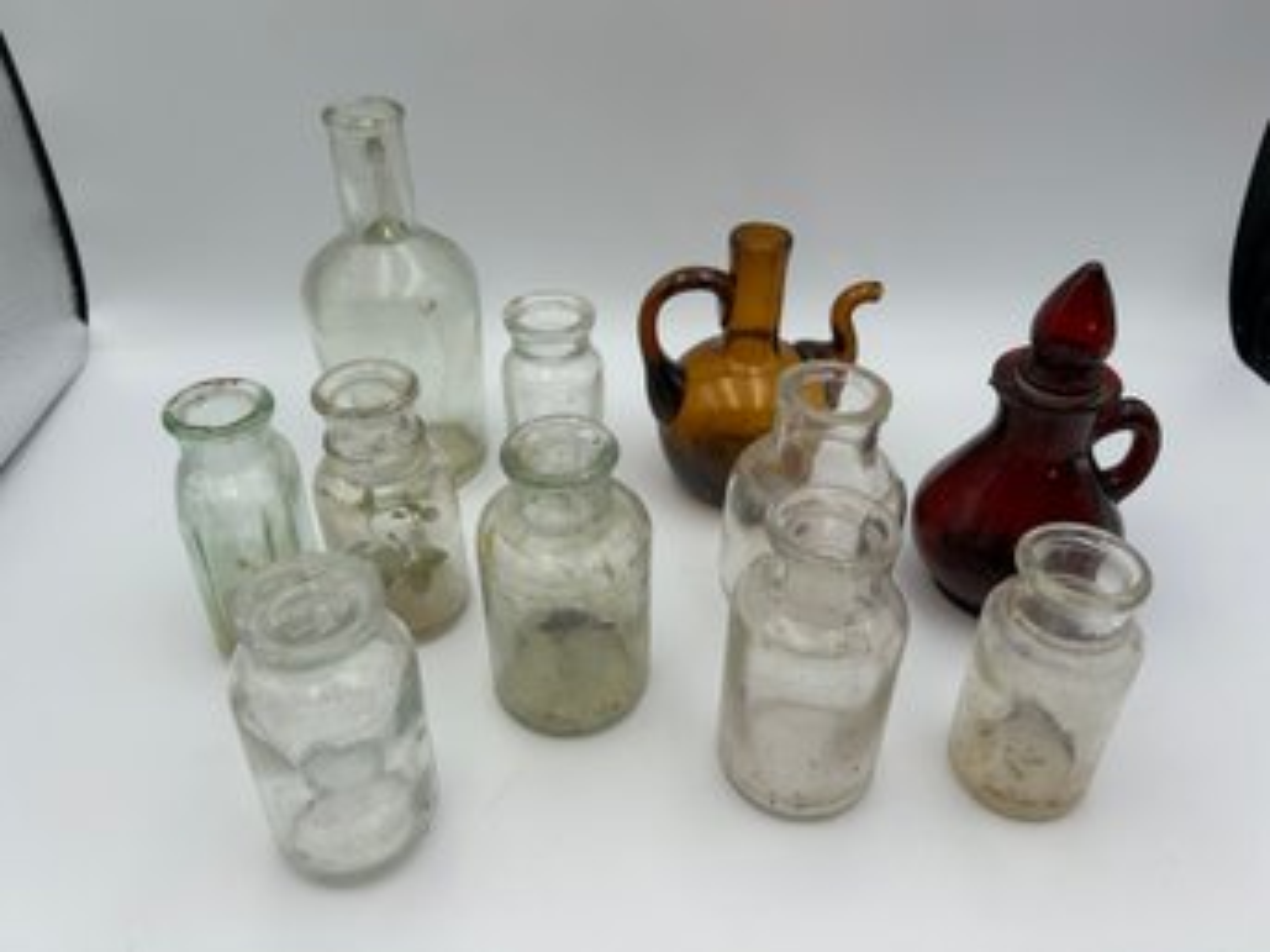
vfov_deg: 53.0
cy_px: 476
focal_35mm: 26
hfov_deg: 67.3
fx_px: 954
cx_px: 635
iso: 50
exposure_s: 1/1326
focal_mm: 5.7
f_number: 1.5
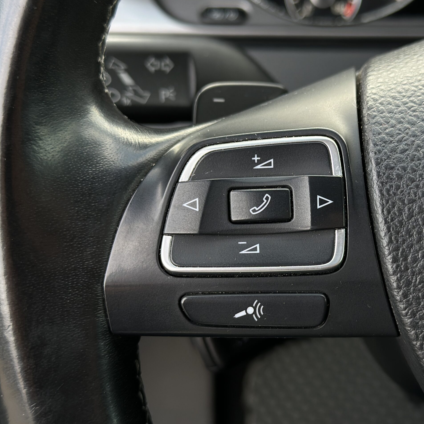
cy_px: 211
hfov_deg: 29.9
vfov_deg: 30.0
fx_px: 790
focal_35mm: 57
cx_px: 278
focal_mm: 6.86
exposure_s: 1/121
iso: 100
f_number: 1.78
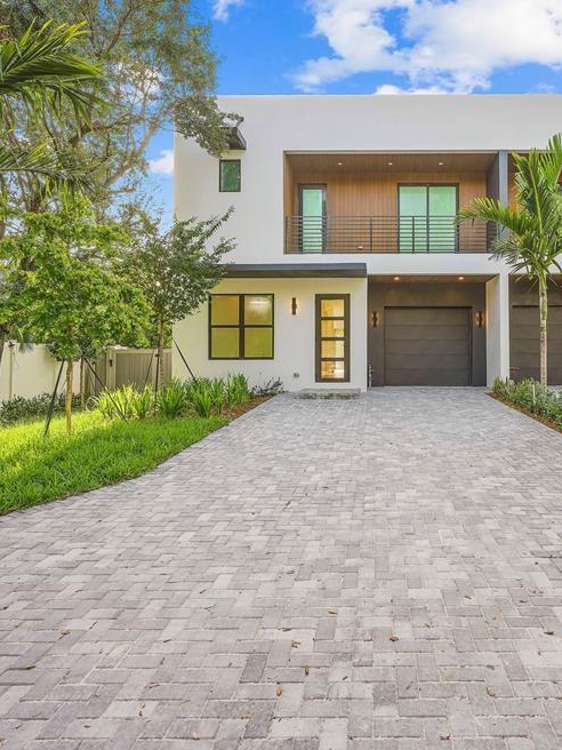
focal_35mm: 21
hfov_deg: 60.1
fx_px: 455
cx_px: 419
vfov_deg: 79.0
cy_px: 372
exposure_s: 1/13
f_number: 8
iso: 64
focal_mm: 14
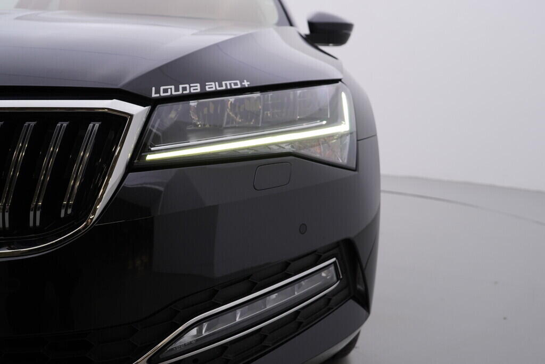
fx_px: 545
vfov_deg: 36.9
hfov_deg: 53.1
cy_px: 182
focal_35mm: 36
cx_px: 272
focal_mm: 24
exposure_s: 1/100
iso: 125
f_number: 4.5
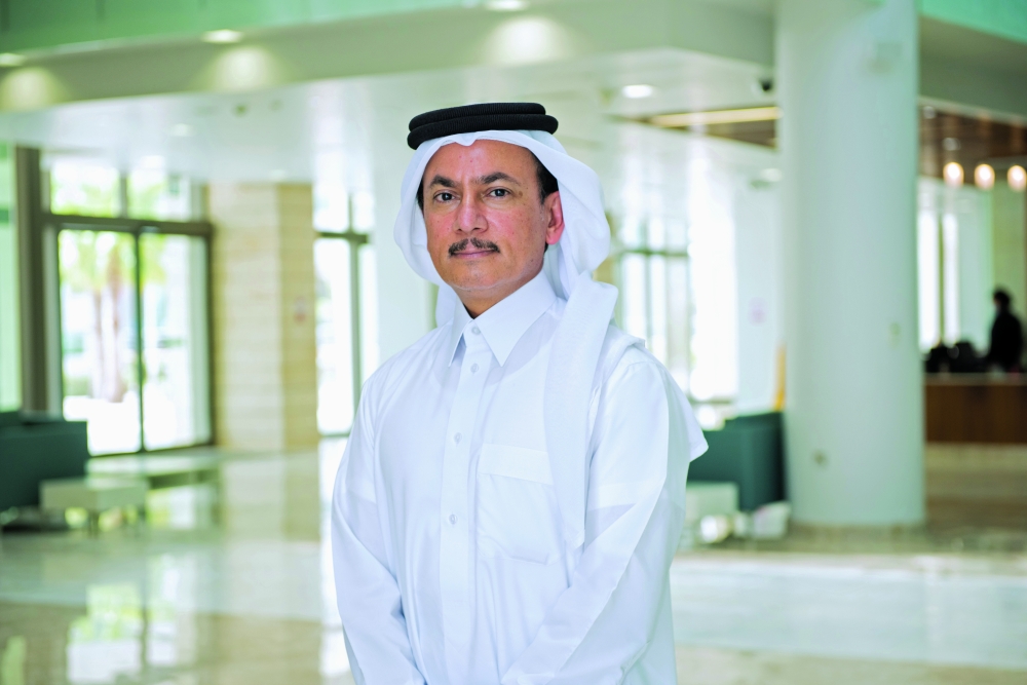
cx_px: 514
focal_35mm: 66
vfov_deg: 20.6
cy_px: 342
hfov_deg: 30.5
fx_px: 1883
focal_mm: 66
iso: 640
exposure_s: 1/250
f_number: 3.5
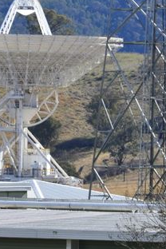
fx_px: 3573
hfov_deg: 2.7
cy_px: 55
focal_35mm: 517
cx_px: 15
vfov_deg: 4.0
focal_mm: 105
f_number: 11
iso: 125
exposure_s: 1/125
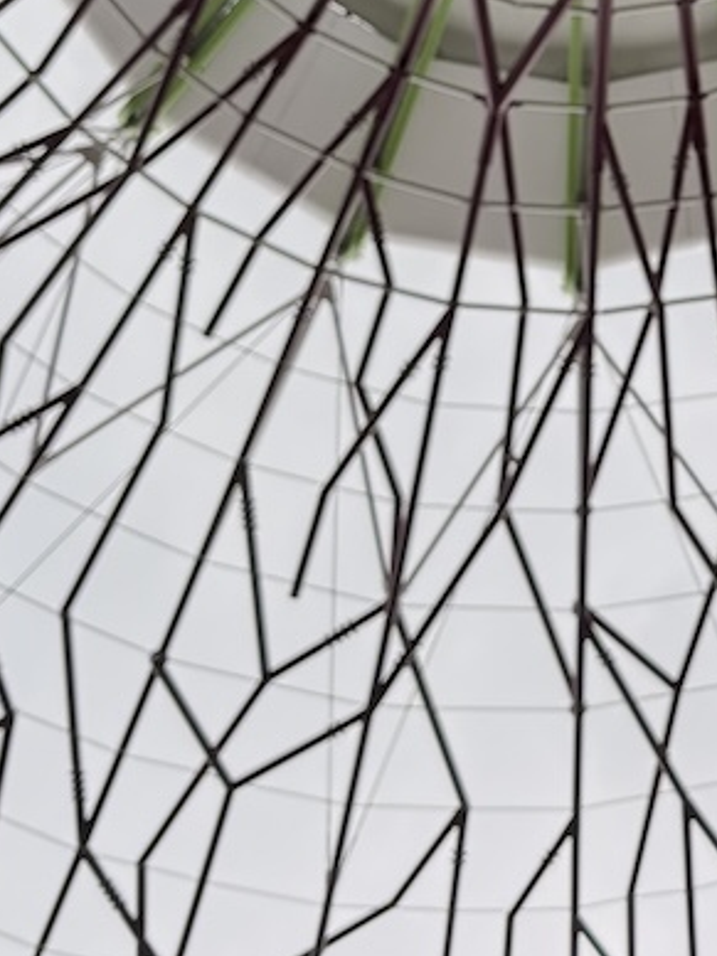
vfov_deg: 19.3
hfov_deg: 13.6
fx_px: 2734
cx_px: 1222
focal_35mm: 99
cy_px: 22
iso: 100
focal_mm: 6.76
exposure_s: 1/1174
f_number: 1.78
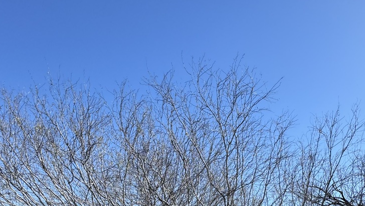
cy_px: 252
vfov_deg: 31.9
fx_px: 290
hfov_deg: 61.9
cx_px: 257
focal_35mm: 30
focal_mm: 2.22
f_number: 2.2
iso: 40
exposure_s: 1/1143
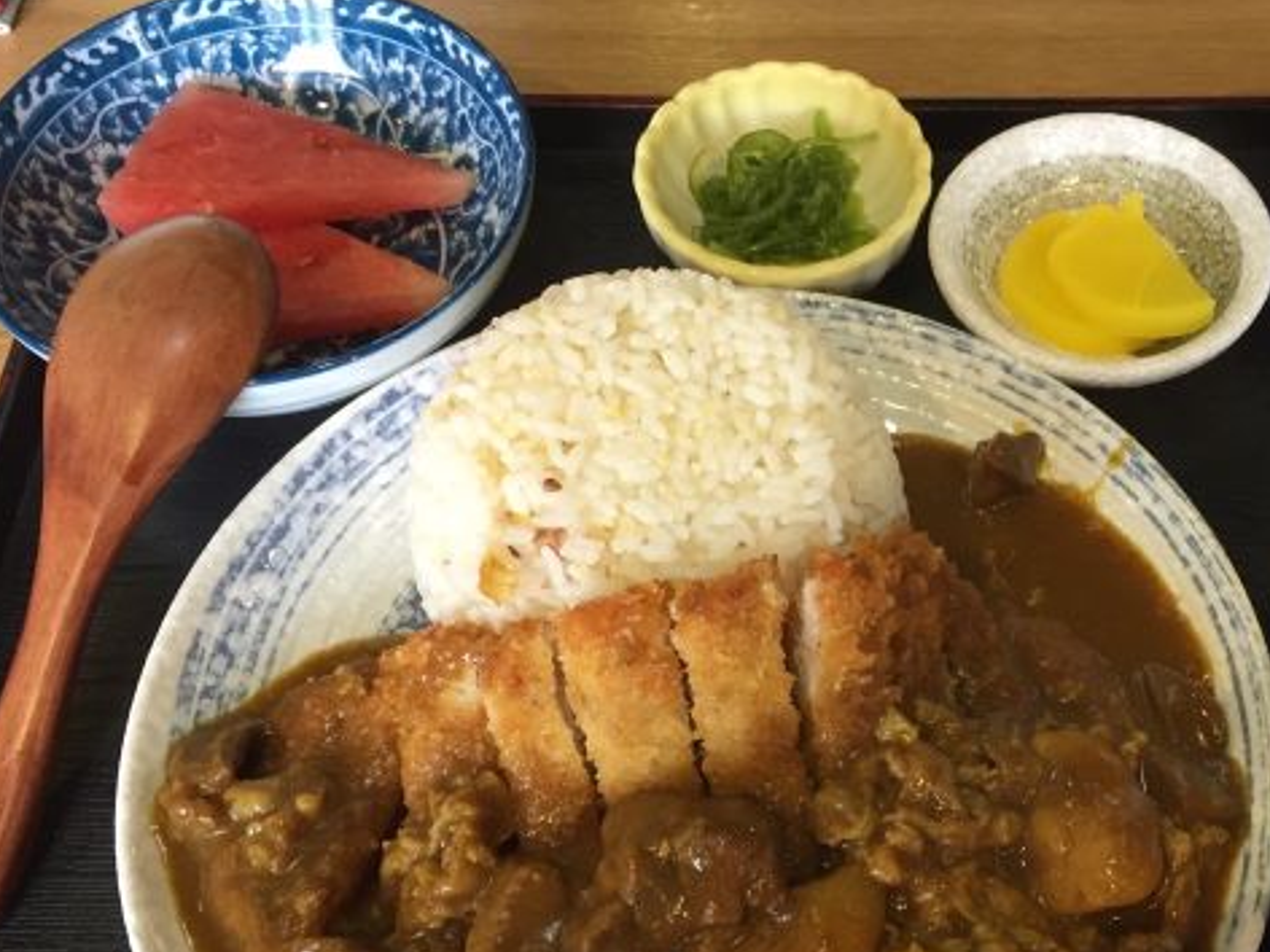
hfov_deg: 43.0
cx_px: 880
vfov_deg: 33.2
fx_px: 1578
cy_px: 649
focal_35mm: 43
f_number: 2.2
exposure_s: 1/33
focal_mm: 4.15
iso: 125
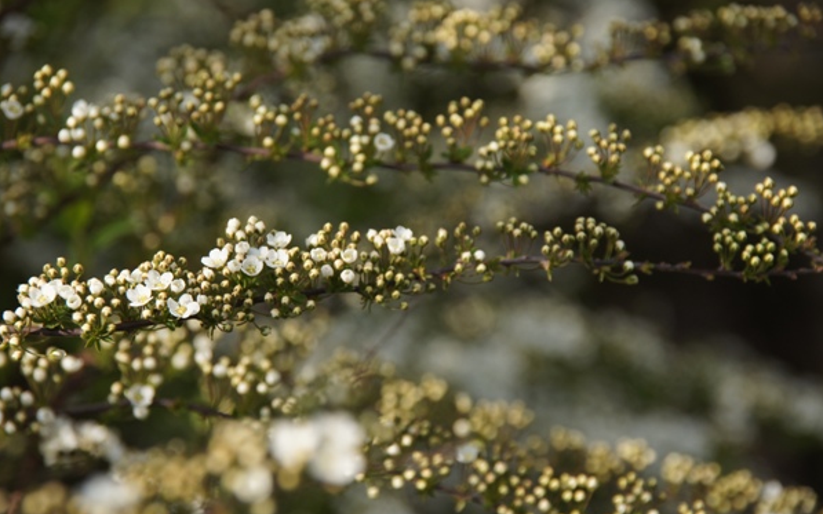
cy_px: 271
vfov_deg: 7.1
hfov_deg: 11.4
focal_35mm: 184
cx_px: 412
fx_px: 4127
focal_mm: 120
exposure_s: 1/320
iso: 100
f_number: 6.3
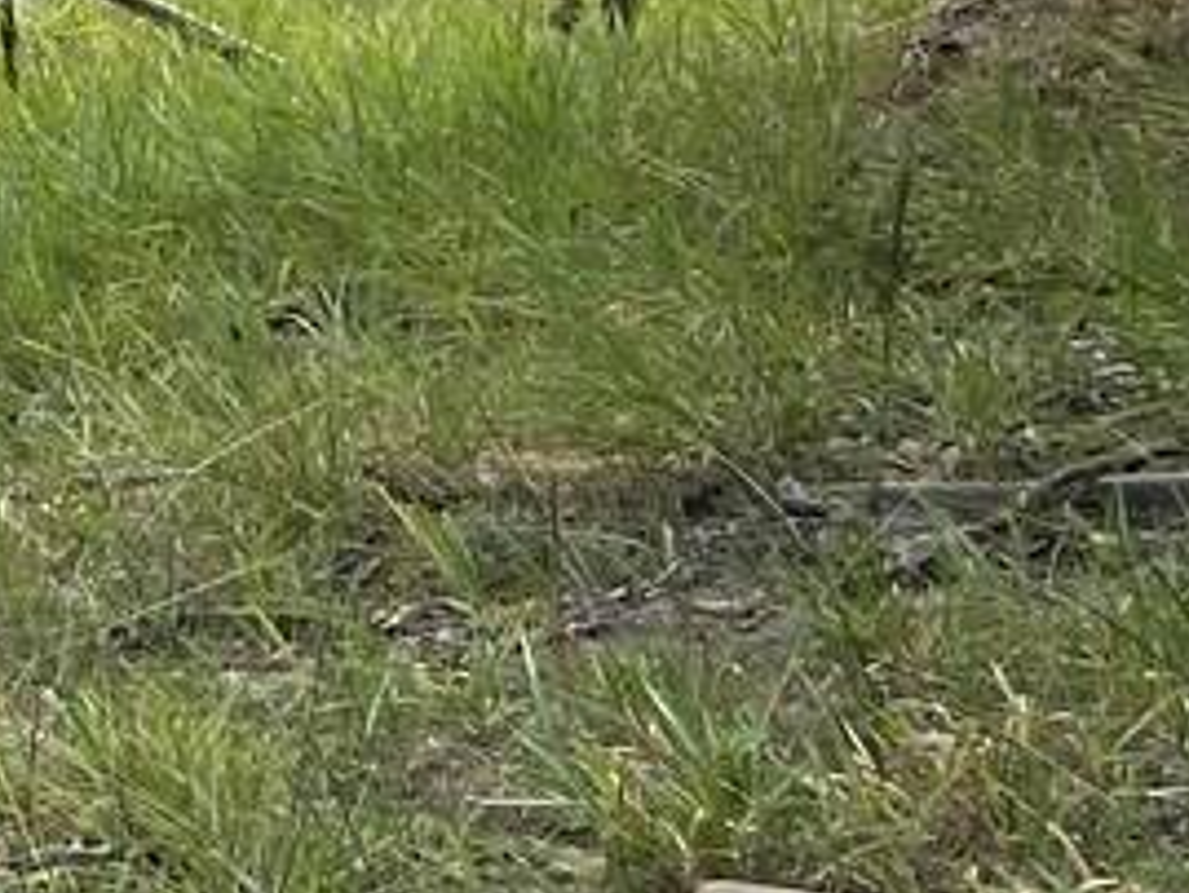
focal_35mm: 139
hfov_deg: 11.2
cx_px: -1901
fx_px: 4777
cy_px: -668
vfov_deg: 10.1
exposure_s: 1/1522
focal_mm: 4.25
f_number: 1.8
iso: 32
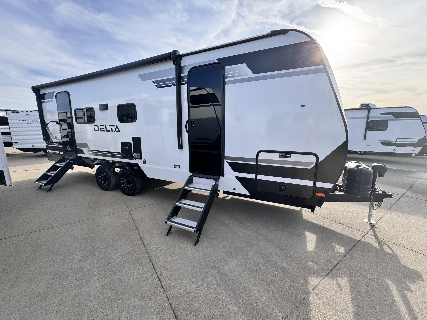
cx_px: 214
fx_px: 173
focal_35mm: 14
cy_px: 160
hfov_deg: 102.1
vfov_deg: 85.7
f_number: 2.2
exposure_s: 1/669
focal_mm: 2.22
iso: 40
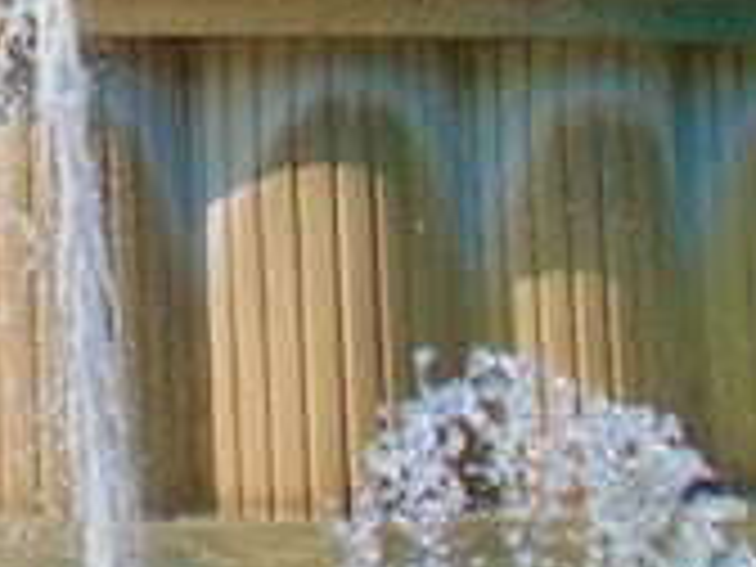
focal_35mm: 157
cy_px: -432
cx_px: -621
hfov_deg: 11.6
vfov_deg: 9.1
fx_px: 3429
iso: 80
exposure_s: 1/200
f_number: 8.2
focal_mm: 5.8
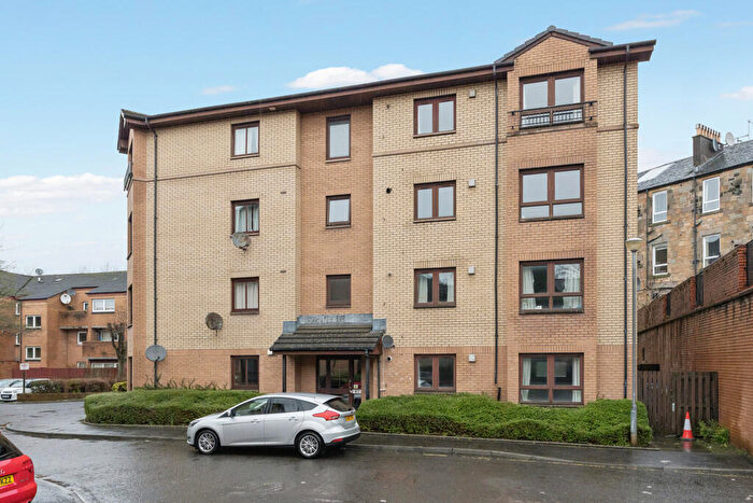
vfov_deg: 53.2
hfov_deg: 73.7
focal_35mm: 24
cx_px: 376
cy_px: 252
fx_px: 502
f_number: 9
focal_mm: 16
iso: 640
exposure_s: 1/100
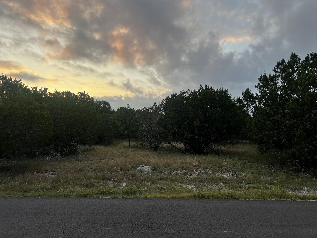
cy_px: 119
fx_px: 238
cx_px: 158
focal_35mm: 26
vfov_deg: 53.1
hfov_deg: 67.3
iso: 50
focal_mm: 5.7
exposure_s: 1/709
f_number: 1.5
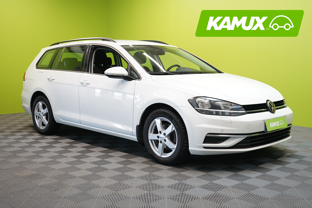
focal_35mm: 42
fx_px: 364
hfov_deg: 46.4
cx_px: 156
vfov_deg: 31.9
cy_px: 104
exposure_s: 1/30
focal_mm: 42
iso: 1000
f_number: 4.5
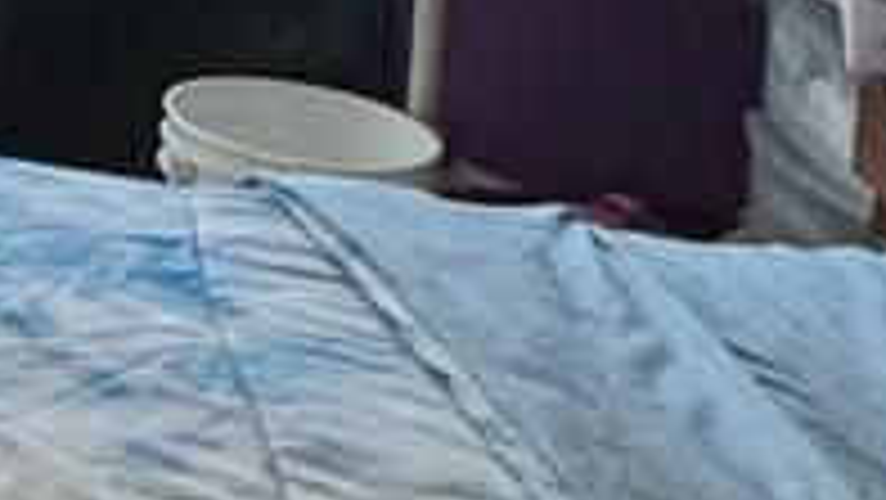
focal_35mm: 119
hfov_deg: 13.3
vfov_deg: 9.5
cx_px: -1241
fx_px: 2797
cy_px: -527
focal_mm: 2.22
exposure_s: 1/120
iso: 320
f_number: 2.2
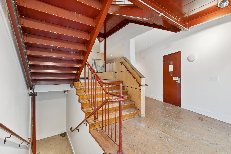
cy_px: 77
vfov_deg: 73.8
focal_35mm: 16
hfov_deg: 96.7
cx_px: 116
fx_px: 103
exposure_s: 1/8
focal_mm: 16
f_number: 7.1
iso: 320
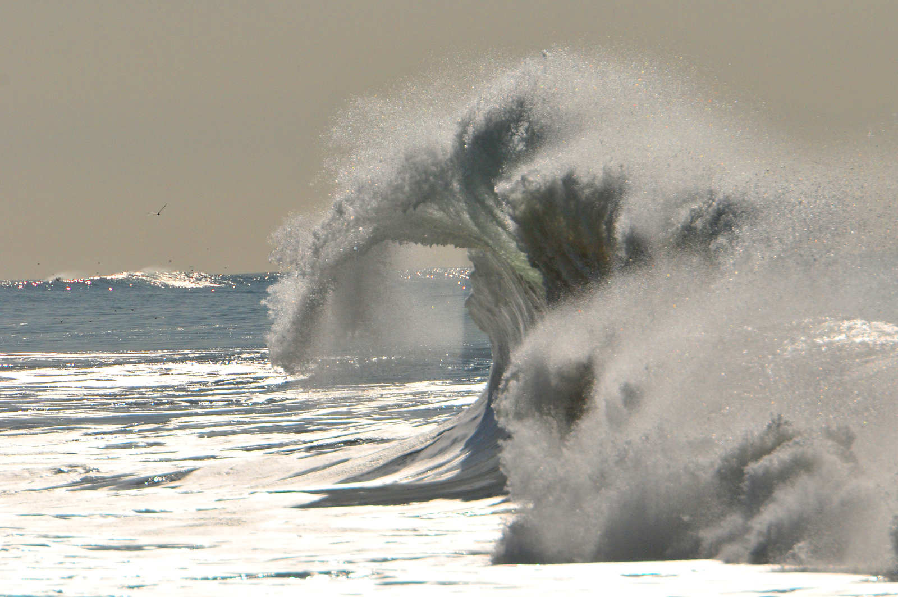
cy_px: 298
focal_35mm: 600
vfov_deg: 2.3
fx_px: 14950
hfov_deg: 3.4
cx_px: 449
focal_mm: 400
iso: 400
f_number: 8
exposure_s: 1/4000
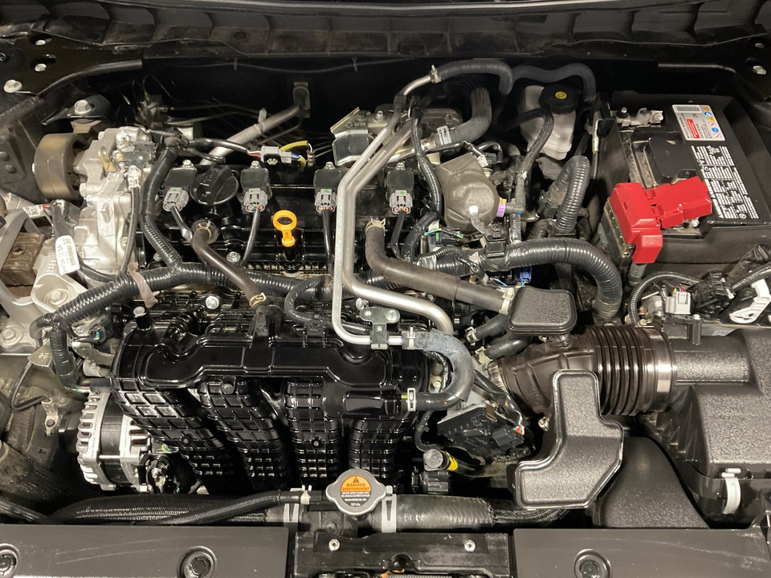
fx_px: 646
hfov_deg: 61.7
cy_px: 289
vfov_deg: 48.2
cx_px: 386
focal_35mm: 29
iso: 250
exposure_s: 1/30
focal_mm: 3
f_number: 1.8
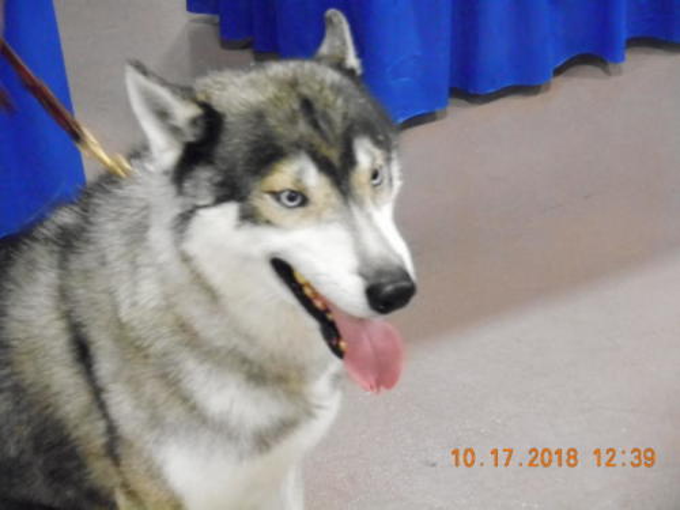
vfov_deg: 14.5
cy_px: 255
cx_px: 340
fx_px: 2004
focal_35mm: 102
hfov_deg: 19.3
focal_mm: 18.2
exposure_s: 1/10
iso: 1600
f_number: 5.8
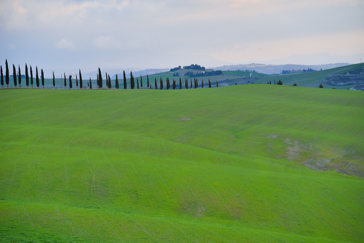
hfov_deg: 17.1
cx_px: 182
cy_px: 122
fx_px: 1214
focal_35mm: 120
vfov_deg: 11.4
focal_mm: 120
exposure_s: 1/80
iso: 250
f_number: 4.5
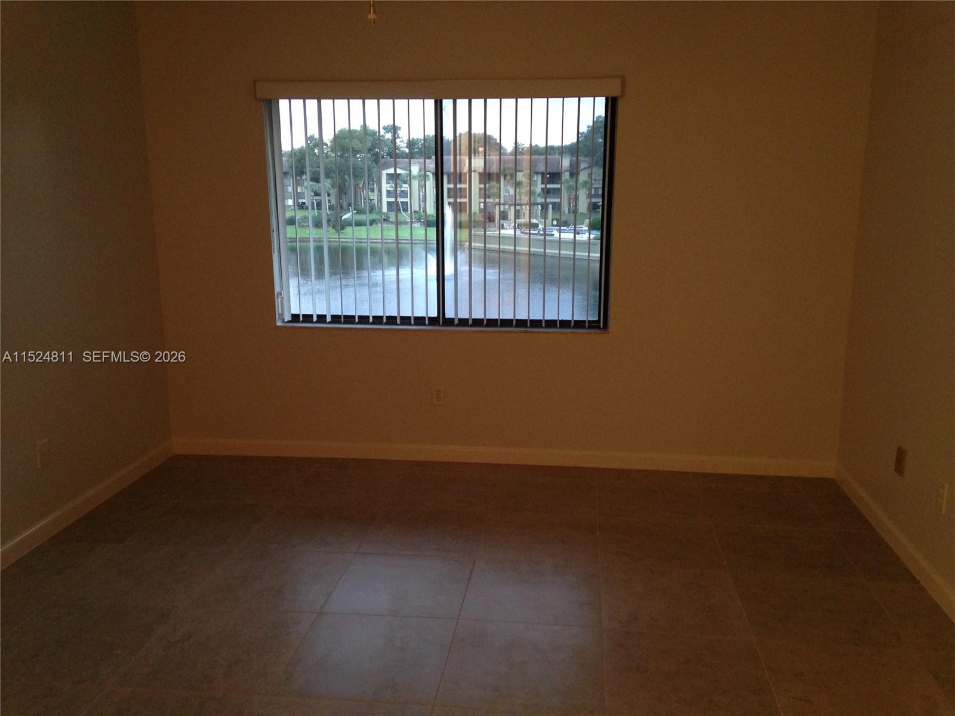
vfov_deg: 42.9
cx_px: 478
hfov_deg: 55.4
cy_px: 358
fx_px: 910
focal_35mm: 33
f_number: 2.4
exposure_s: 1/20
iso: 200
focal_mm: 4.12
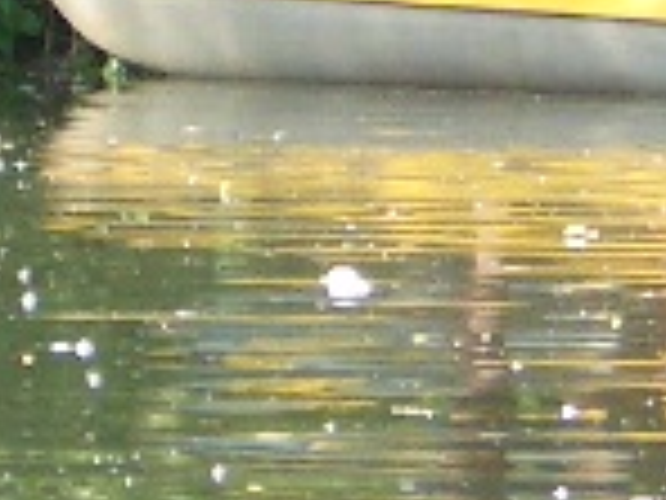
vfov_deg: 2.9
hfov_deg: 3.9
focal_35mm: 512
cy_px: -414
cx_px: 414
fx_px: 9851
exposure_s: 1/100
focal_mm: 12.2
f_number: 3.9
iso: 100
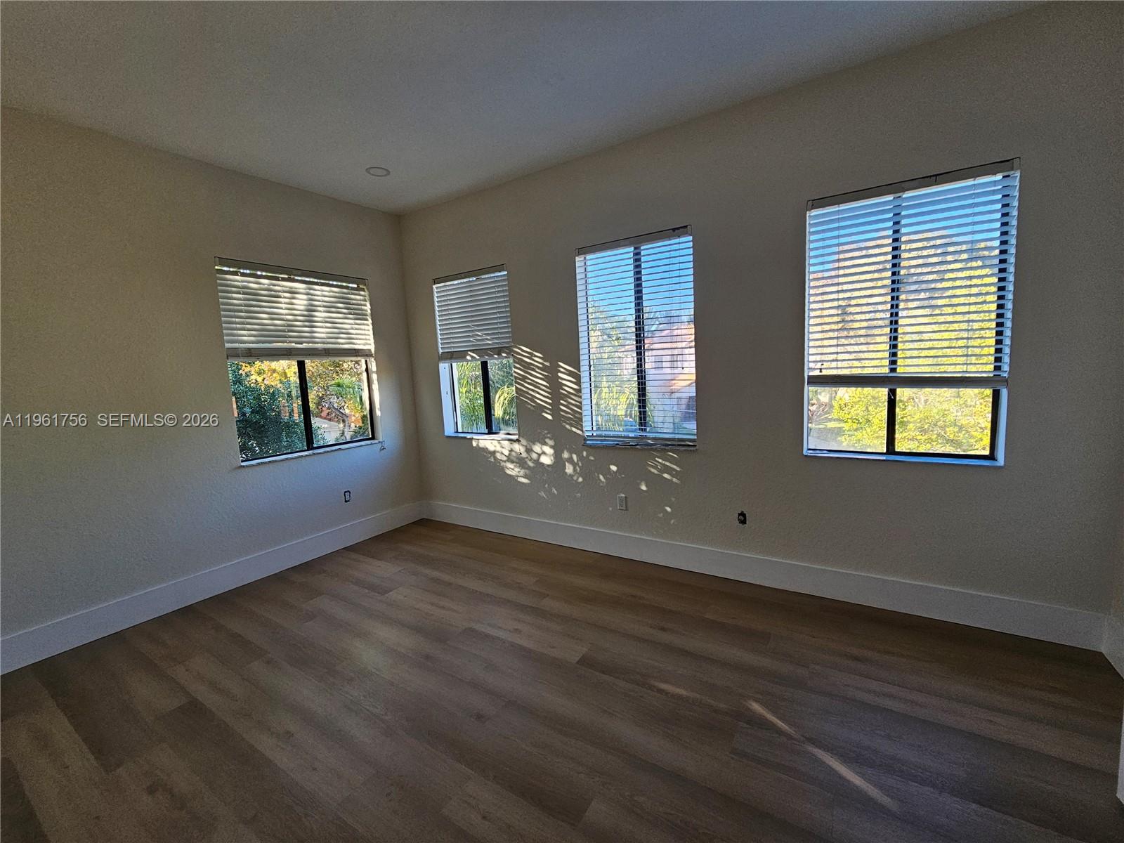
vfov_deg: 89.9
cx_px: 562
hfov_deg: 106.2
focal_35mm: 13
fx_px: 422
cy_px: 422
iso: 64
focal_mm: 2.2
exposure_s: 1/120
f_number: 2.2
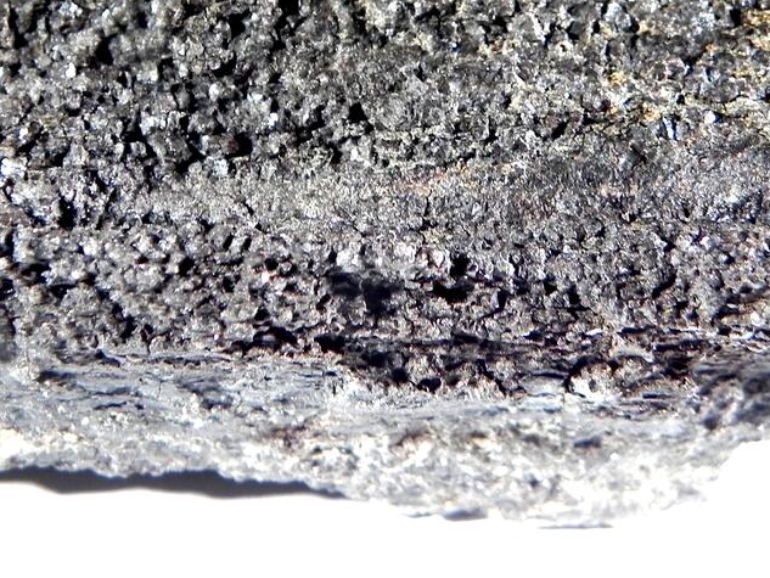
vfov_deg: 17.9
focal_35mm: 81
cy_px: 57
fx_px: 1802
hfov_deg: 24.0
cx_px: 253
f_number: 3.2
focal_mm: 7.3
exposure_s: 1/31
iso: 160
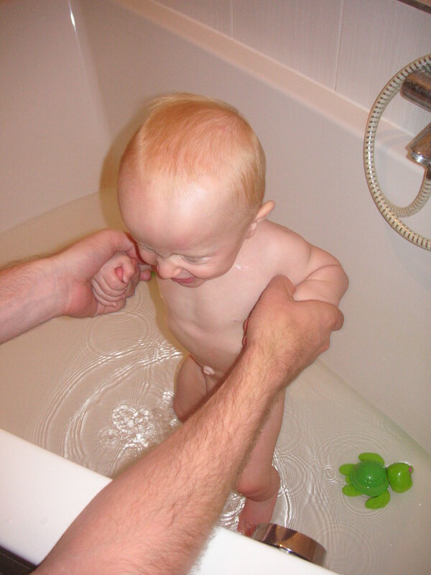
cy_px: 288
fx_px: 614
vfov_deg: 50.1
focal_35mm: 37
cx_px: 216
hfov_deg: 38.7
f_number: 2.8
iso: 160
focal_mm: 6.1
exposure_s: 1/45
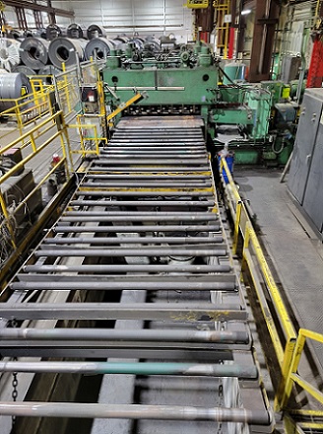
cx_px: 162
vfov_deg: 67.4
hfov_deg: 52.9
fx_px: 325
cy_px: 217
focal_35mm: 26
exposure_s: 1/40
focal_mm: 5.4
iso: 400
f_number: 1.8
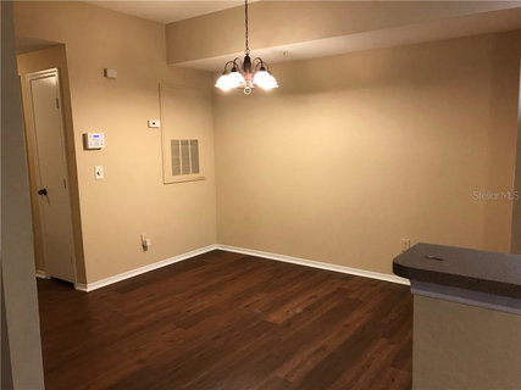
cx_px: 260
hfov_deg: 63.5
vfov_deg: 49.7
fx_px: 421
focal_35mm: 28
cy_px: 195
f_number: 1.8
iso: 40
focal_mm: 3.99
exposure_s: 1/24
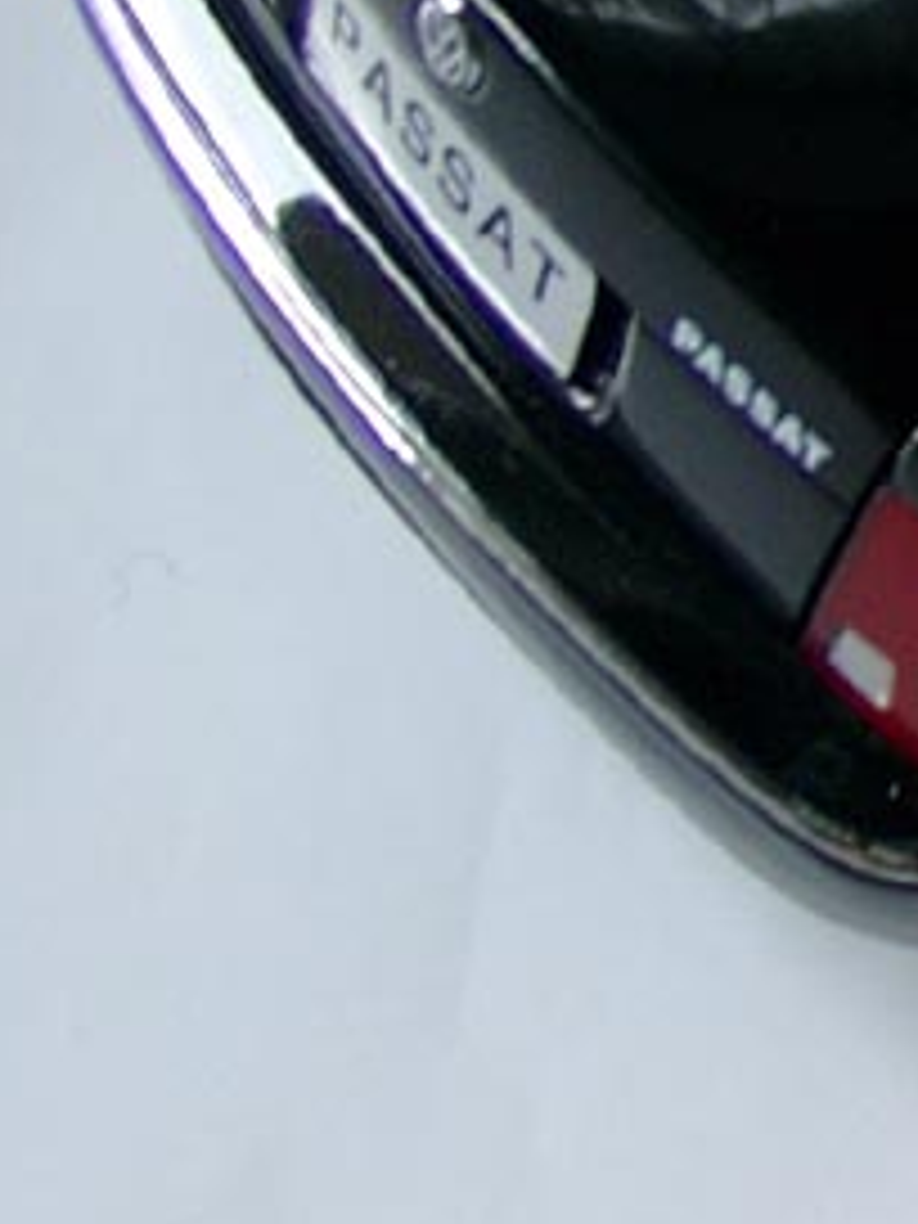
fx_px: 4526
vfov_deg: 14.9
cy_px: -198
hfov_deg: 10.3
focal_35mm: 128
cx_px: 2038
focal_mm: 7.13
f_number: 2
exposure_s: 1/32
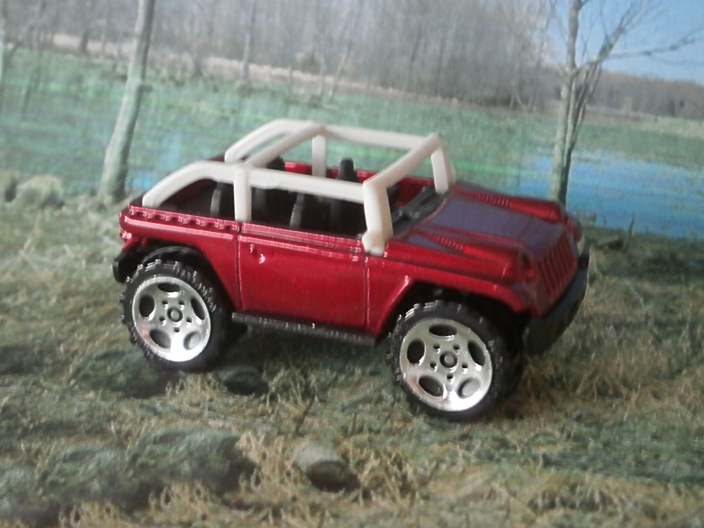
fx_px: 956
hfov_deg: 40.4
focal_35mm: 47
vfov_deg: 30.9
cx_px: 352
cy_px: 264
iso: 400
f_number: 3.4
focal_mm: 8.3
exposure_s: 1/20
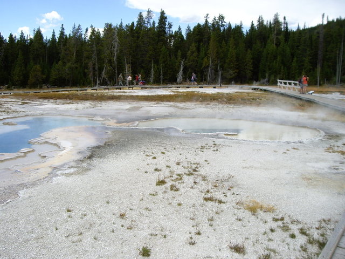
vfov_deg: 37.7
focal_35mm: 38
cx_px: 172
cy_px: 130
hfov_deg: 49.0
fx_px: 379
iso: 50
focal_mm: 6.2
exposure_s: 1/200
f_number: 4.3
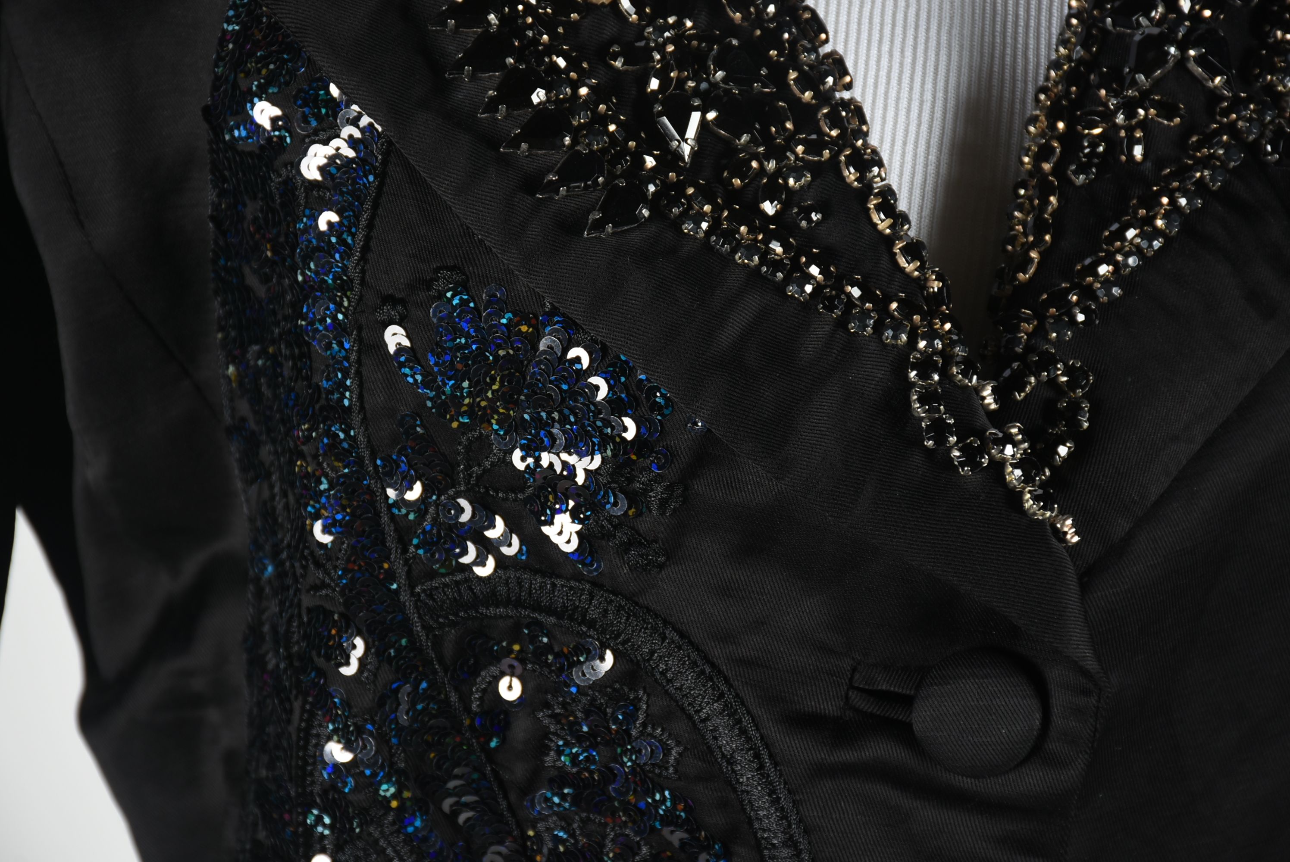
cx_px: 645
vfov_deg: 8.2
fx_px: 6024
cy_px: 431
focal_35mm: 168
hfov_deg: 12.2
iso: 200
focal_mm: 112
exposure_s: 1/125
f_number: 9
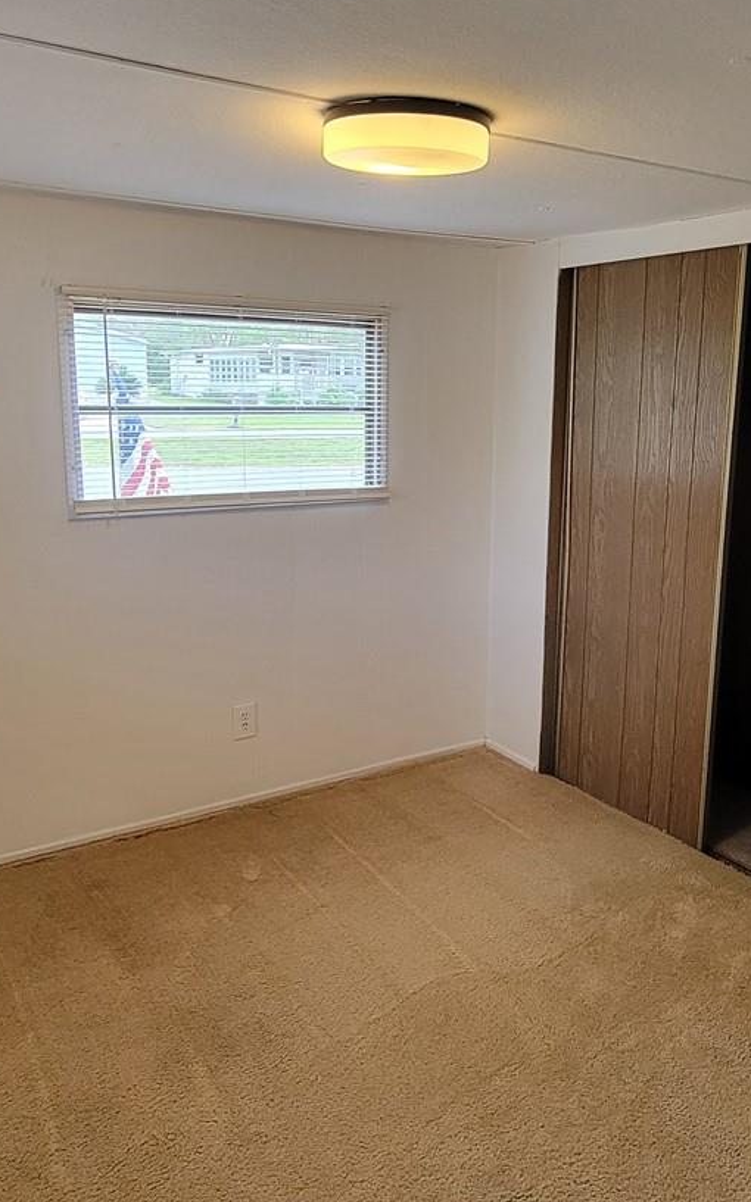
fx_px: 885
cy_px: 578
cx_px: 427
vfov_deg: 68.4
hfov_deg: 45.9
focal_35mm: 27
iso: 200
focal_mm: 2.2
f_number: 2.2
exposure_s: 1/60
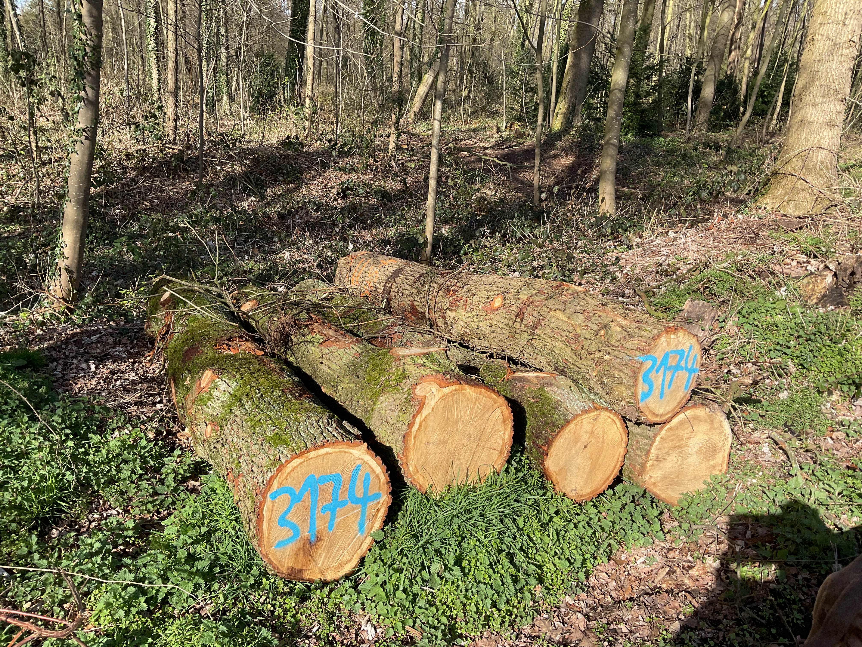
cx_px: 431
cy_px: 324
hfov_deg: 61.7
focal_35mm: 29
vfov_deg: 48.2
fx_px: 722
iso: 16
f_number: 1.8
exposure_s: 1/770
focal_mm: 3
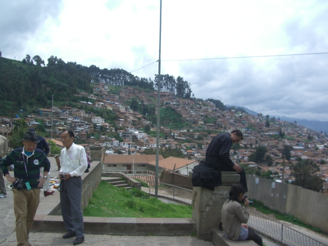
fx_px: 360
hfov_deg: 49.0
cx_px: 164
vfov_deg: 37.7
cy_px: 123
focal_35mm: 38
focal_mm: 7.9
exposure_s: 1/320
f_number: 5.6
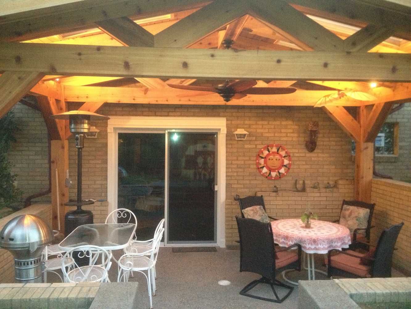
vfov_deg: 40.7
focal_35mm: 35
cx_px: 206
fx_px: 416
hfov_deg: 52.6
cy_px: 154
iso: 500
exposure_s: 1/16
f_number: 2.4
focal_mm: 4.28
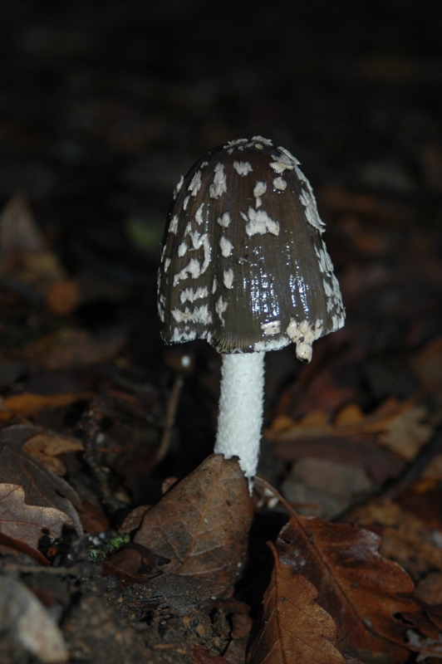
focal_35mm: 84
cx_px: 221
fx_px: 1550
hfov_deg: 16.2
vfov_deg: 24.2
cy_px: 332
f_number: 4.8
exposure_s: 1/60
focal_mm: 56
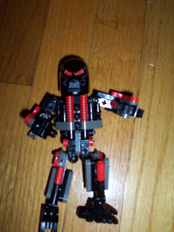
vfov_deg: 46.8
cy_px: 123
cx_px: 88
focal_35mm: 40
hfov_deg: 36.0
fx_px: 268
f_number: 2.8
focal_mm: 5.6
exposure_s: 1/60
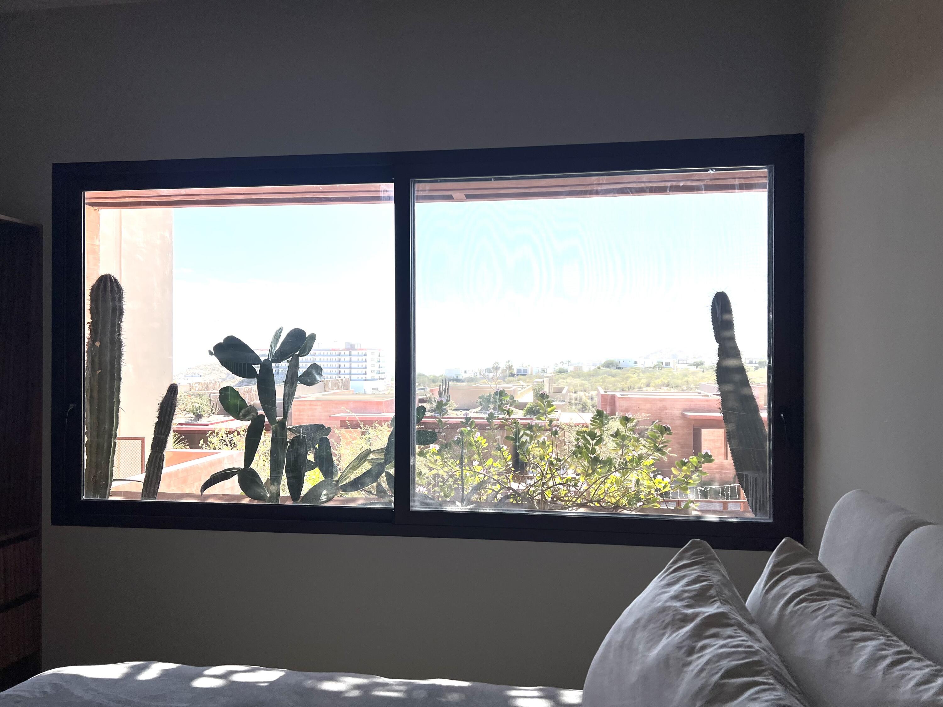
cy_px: 354
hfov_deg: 67.3
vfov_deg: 53.1
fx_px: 708
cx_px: 472
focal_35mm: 26
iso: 50
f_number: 1.5
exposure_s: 1/2994
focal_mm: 5.7
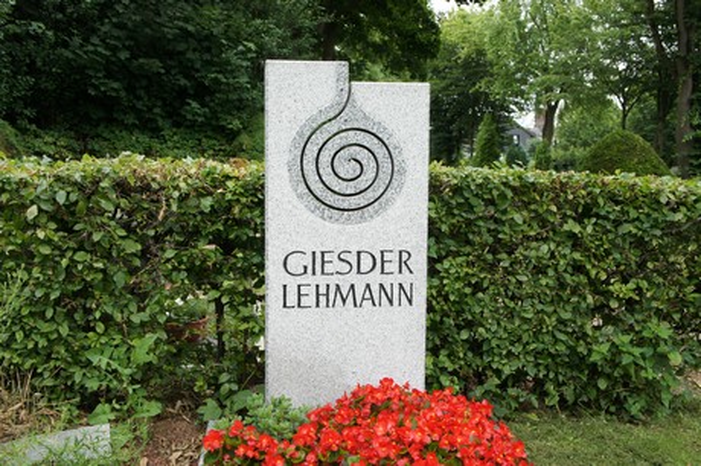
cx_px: 350
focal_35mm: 38
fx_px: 730
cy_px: 233
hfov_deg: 51.3
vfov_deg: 35.4
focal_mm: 25
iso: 500
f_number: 6.3
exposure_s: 1/250
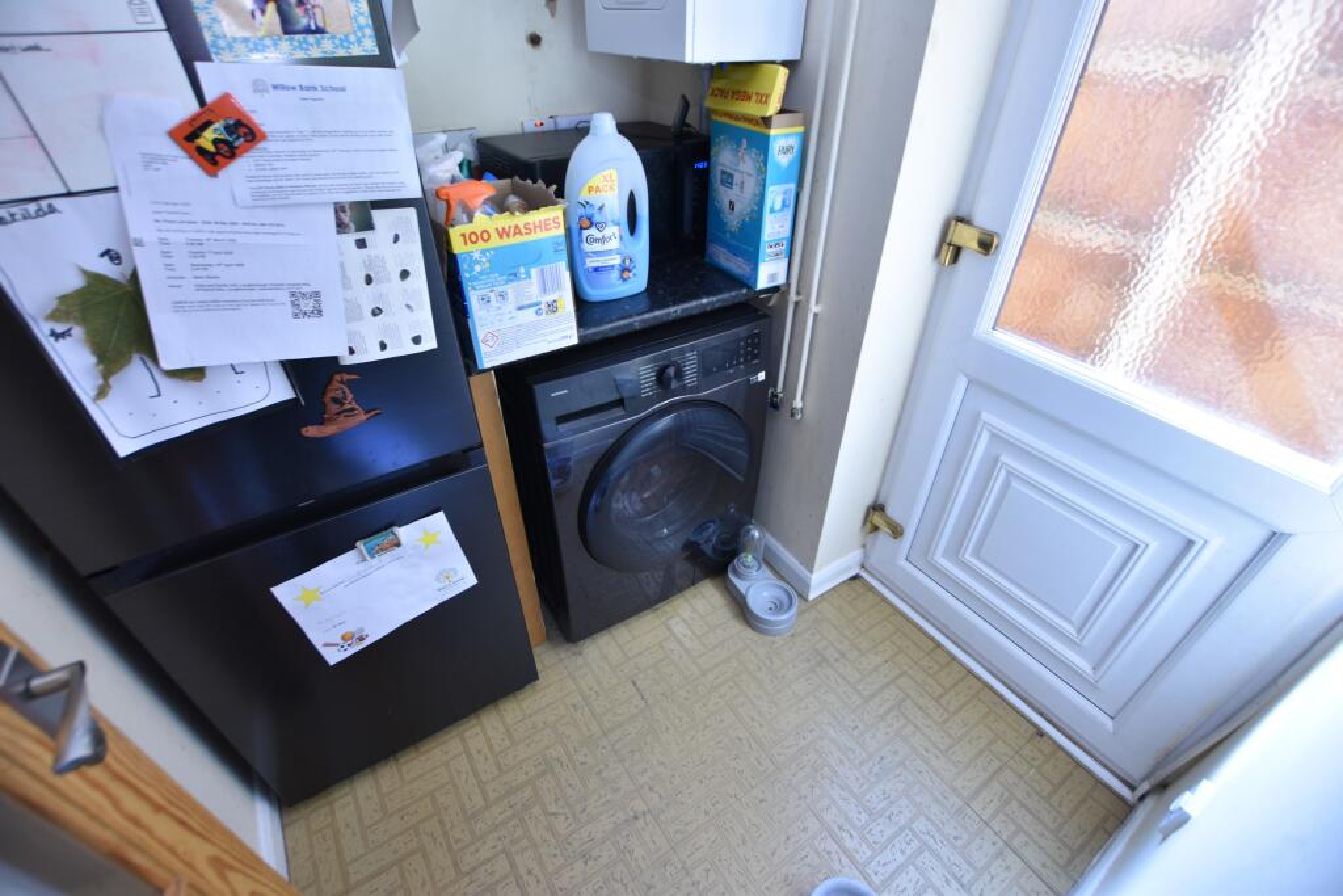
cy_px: 448
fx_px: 560
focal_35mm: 15
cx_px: 672
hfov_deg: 100.4
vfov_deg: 77.3
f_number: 3.5
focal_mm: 10
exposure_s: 1/15
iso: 200
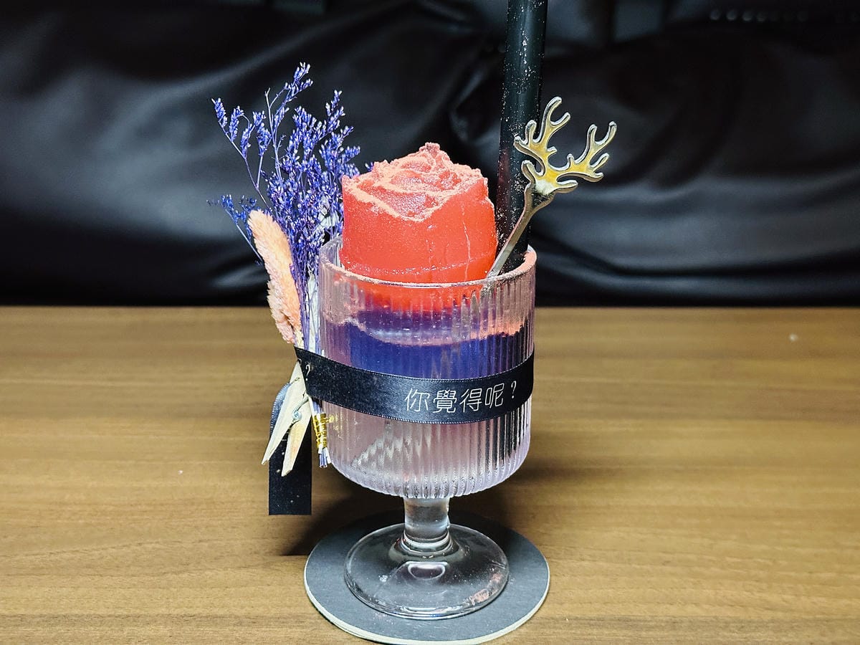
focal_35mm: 48
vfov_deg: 30.3
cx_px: 430
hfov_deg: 39.7
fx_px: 1193
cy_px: 322
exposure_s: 1/29
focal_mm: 6.86
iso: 640
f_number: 1.78
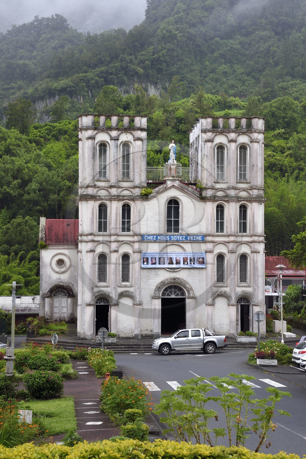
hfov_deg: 24.2
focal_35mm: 56
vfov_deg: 35.7
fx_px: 715
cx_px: 153
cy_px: 230
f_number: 14
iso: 400
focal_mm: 56
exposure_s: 1/200
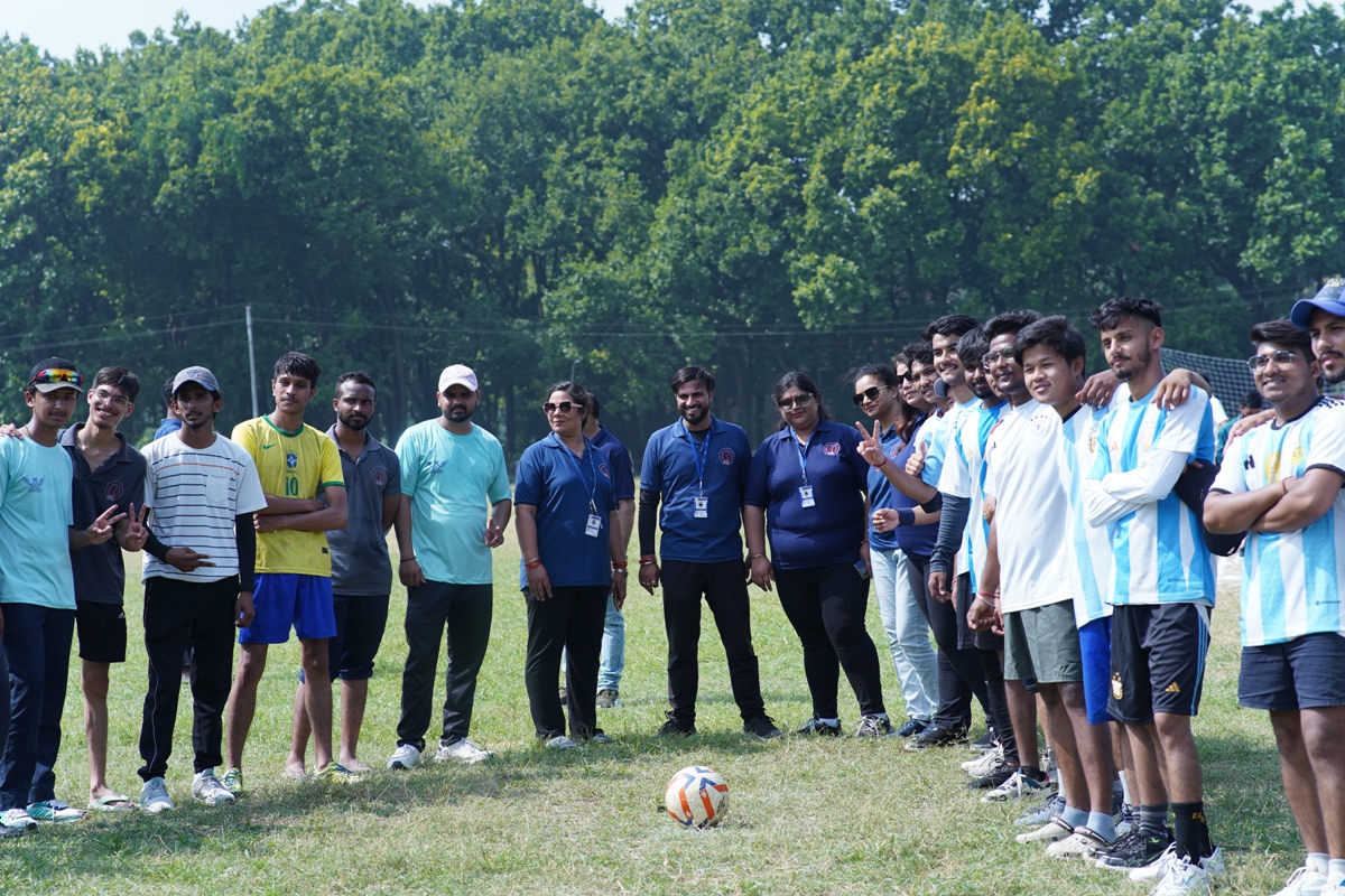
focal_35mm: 85
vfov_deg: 16.1
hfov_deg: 23.9
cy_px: 448
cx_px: 672
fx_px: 3175
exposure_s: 1/400
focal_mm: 85
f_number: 4.5
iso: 100
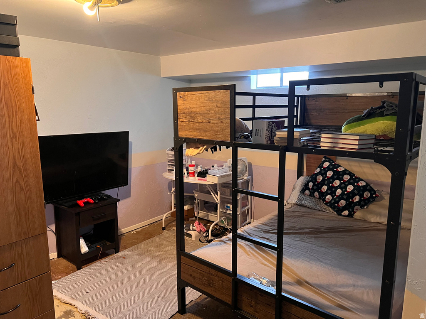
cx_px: 213
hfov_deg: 67.3
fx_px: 320
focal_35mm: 26
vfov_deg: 53.1
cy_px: 160
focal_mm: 5.7
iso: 500
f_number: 1.5
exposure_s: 1/40
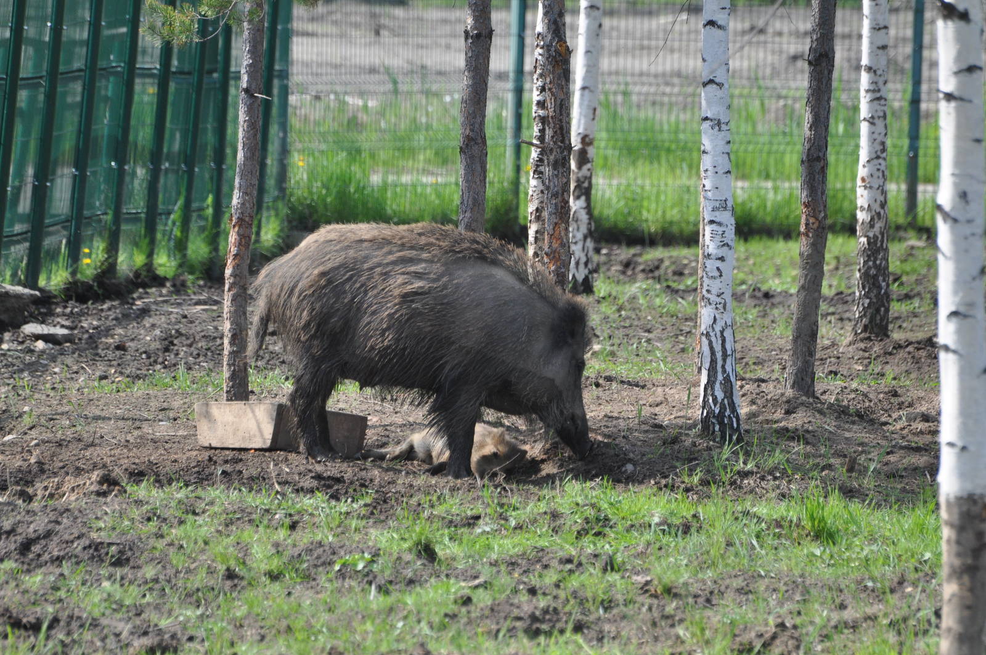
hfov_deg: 4.6
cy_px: 328
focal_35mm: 450
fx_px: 12311
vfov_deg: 3.0
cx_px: 493
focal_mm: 300
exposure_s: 1/1000
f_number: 5.6
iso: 560
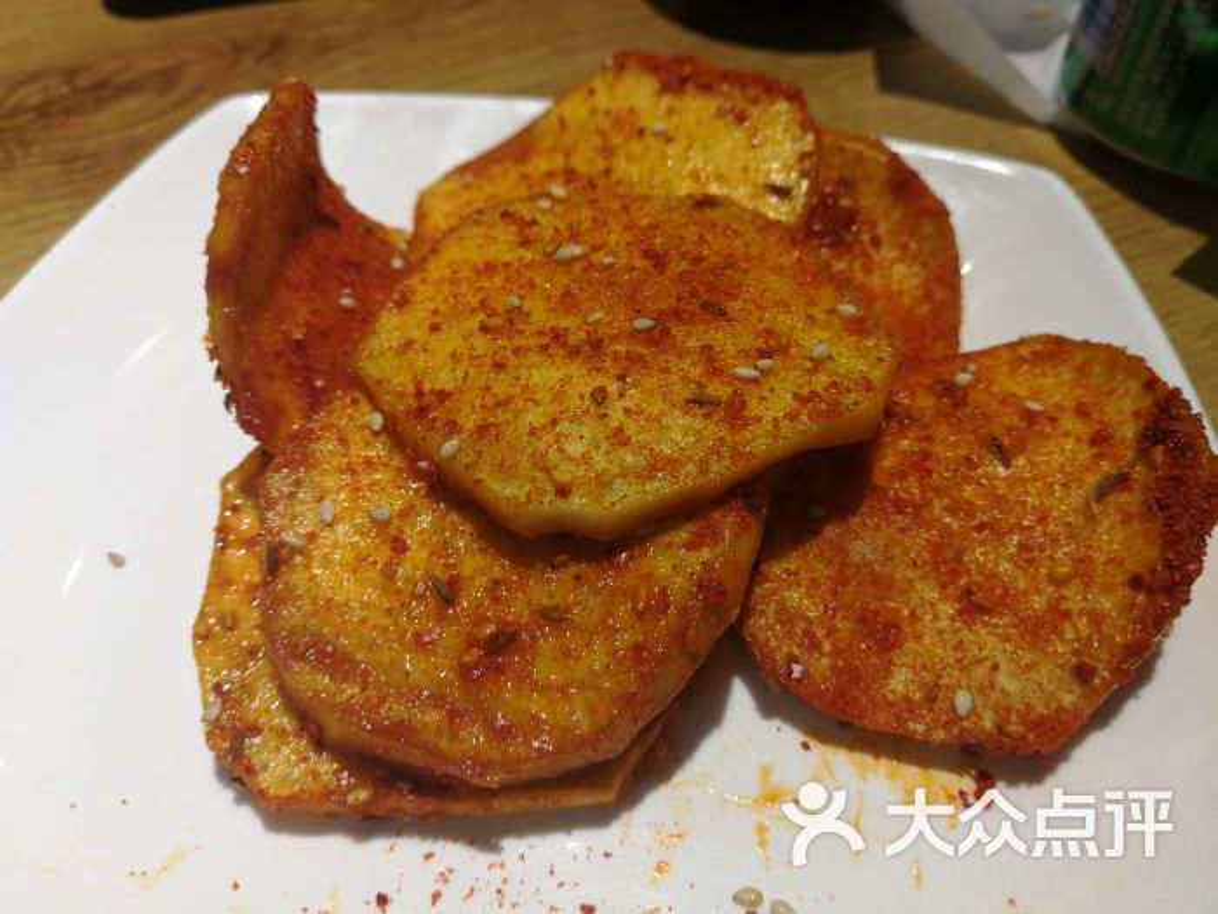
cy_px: 457
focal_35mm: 27
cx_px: 609
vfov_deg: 51.4
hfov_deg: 65.3
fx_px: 950
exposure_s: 1/50
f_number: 1.8
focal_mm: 3.95
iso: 64
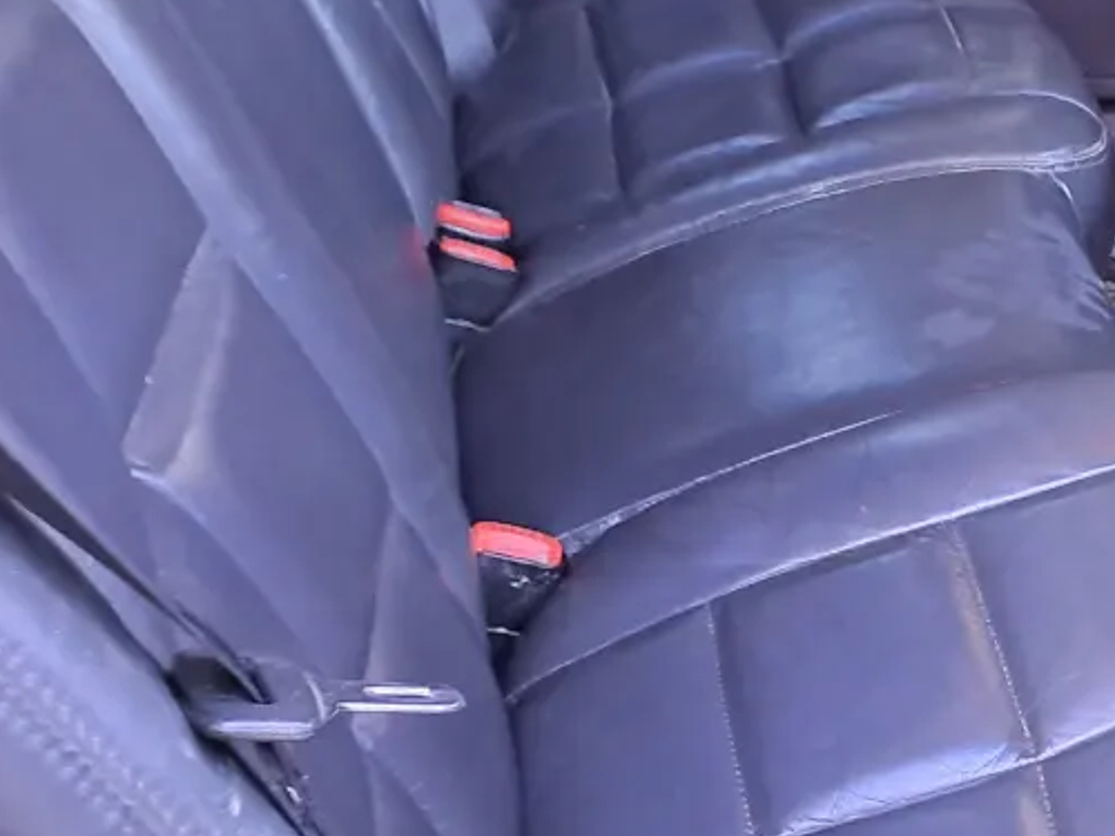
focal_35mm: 64
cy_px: 575
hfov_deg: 26.4
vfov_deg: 22.8
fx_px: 2061
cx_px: 1385
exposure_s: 1/33
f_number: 1.8
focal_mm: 4.65
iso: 320
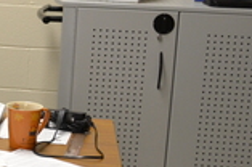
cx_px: -103
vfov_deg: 11.9
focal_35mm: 115
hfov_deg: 16.5
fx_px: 803
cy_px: 77
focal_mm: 20
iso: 800
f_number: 3.8
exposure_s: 1/60
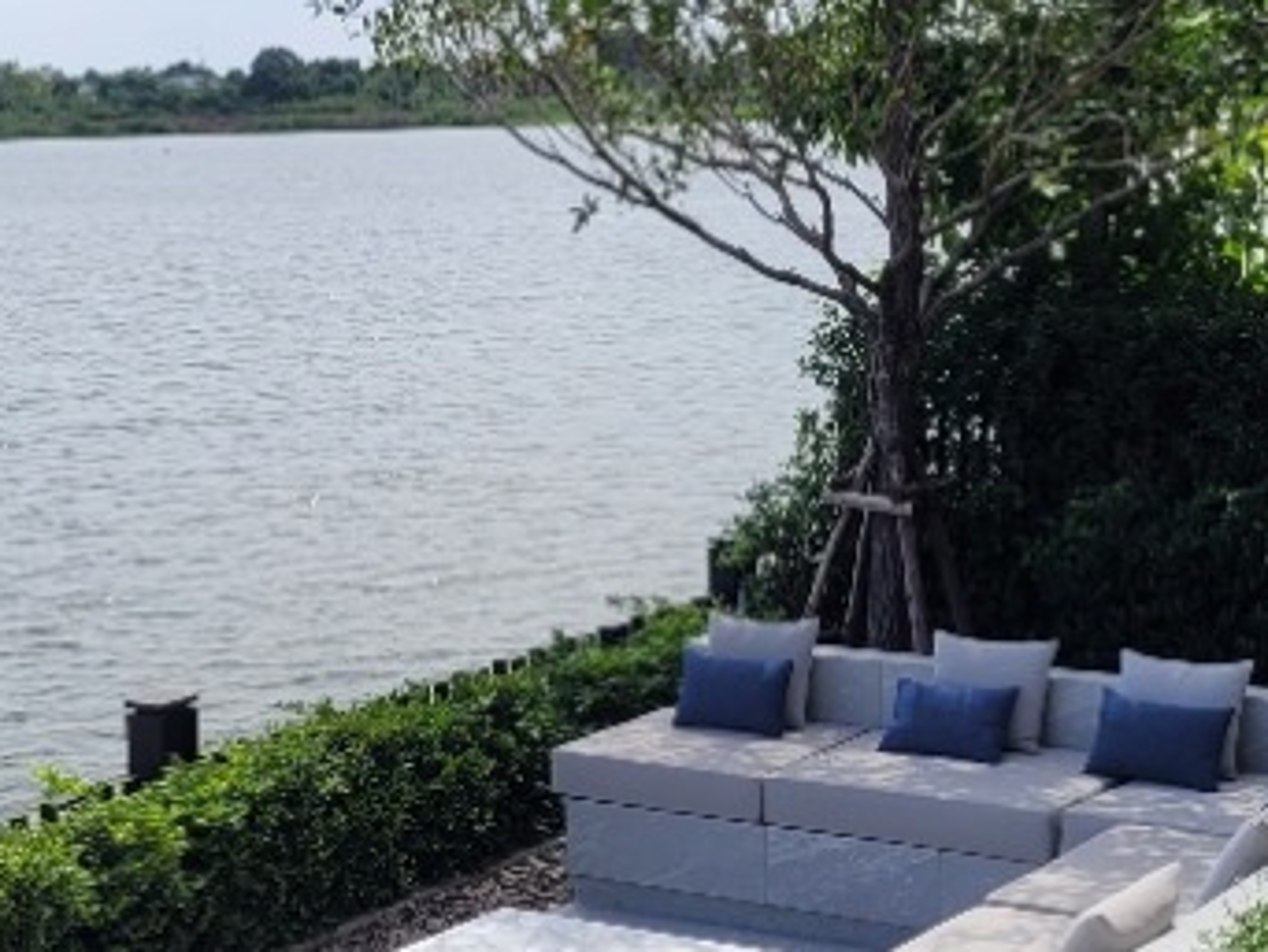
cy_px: 804
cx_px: 393
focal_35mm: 76
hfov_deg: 25.5
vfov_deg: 19.2
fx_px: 2786
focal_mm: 5.4
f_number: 1.8
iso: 40
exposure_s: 1/2377
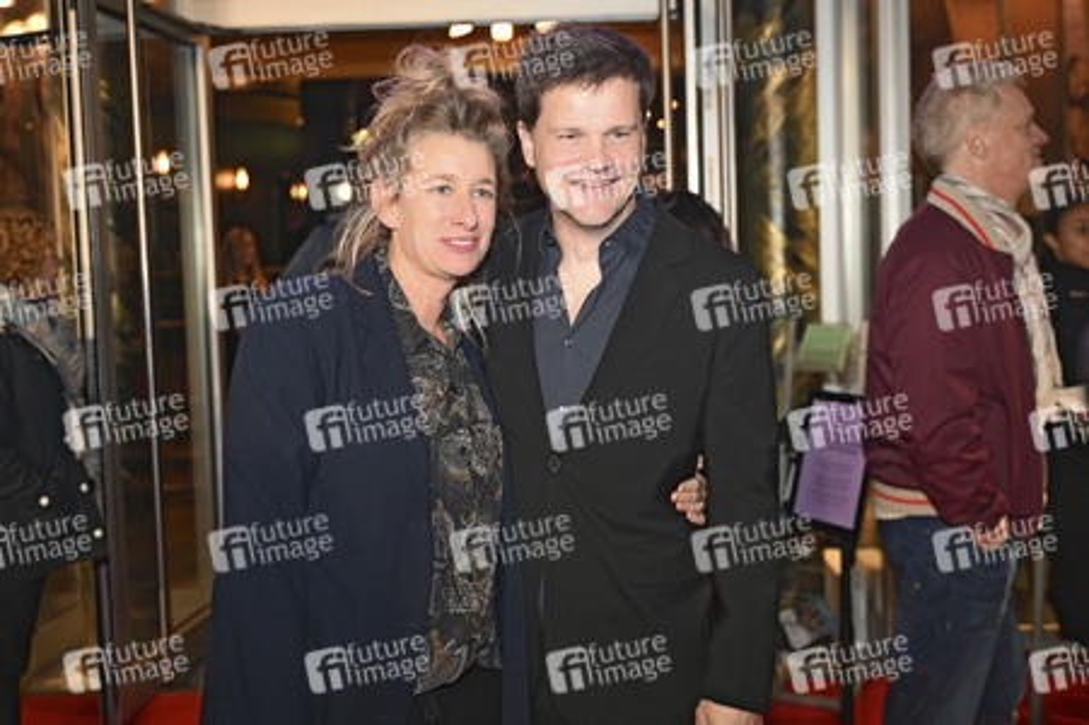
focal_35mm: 33
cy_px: 362
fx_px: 997
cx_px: 544
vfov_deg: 39.9
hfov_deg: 57.3
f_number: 2.8
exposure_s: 1/200
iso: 800
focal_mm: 33
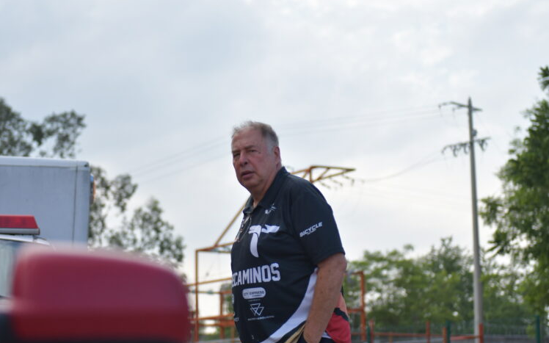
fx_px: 1376
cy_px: 183
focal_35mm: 92
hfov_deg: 22.6
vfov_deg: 14.2
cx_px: 274
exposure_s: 1/3200
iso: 400
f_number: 2.8
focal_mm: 60
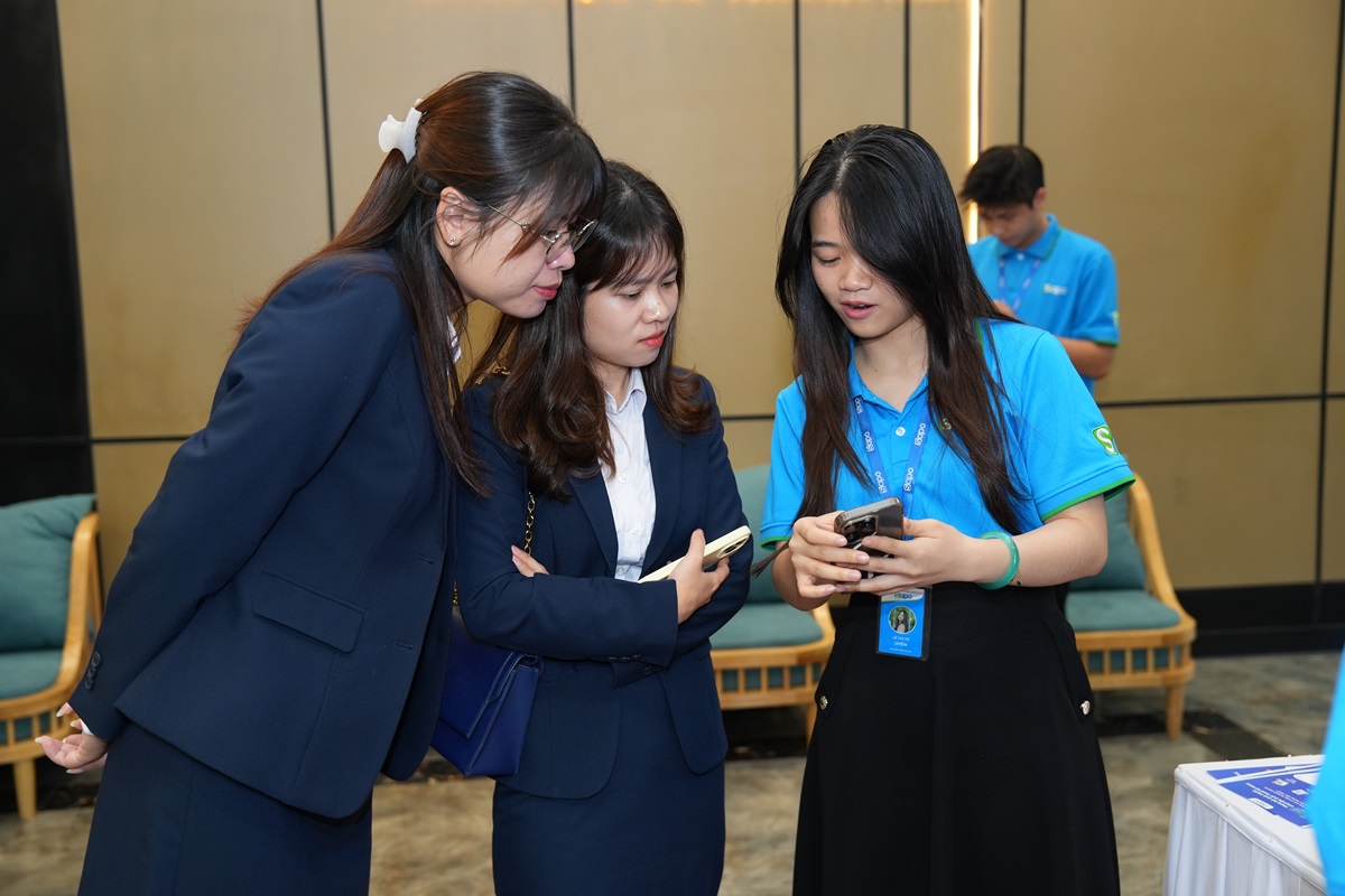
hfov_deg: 50.7
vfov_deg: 35.1
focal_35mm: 38
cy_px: 448
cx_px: 672
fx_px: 1420
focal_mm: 38
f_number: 3.2
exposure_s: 1/100
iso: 800
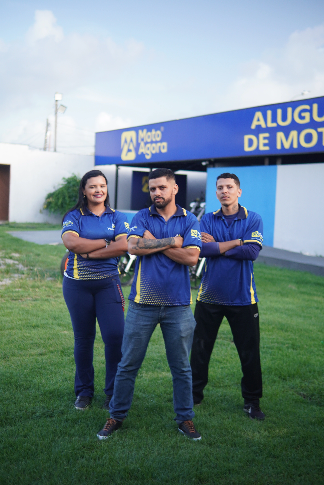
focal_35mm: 50
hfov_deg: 27.3
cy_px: 242
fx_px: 668
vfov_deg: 40.0
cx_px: 162
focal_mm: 33
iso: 160
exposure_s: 1/125
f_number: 1.4
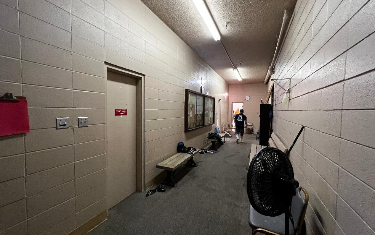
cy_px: 119
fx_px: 143
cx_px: 188
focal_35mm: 14
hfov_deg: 105.3
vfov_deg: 78.6
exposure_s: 1/60
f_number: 1.8
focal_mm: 1.57
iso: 400
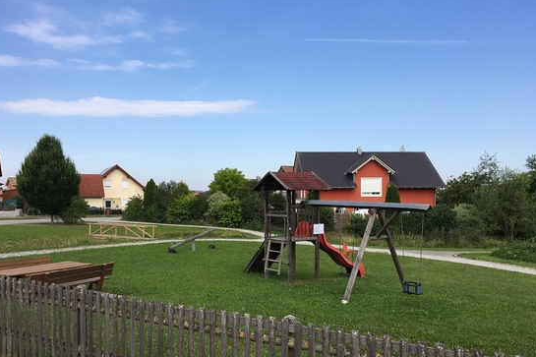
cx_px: 266
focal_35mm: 31
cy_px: 202
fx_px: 461
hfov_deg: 60.3
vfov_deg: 42.2
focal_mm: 4.15
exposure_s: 1/1012
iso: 25
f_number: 2.2
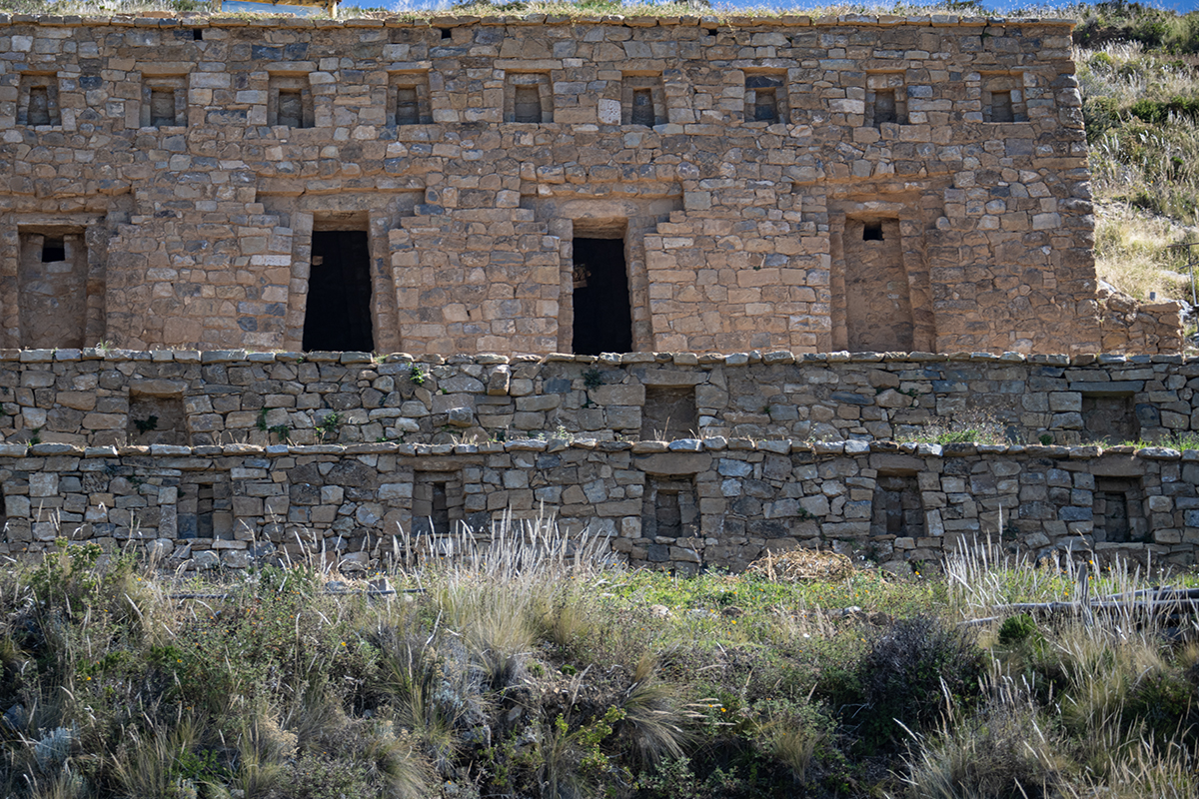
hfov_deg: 13.7
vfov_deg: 9.1
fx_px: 4995
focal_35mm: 150
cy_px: 411
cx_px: 478
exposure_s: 1/125
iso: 200
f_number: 5
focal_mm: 120
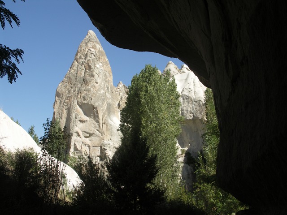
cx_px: 144
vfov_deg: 28.0
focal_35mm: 52
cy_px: 108
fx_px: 431
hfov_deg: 36.8
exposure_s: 1/250
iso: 50
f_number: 5.6
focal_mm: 13.5
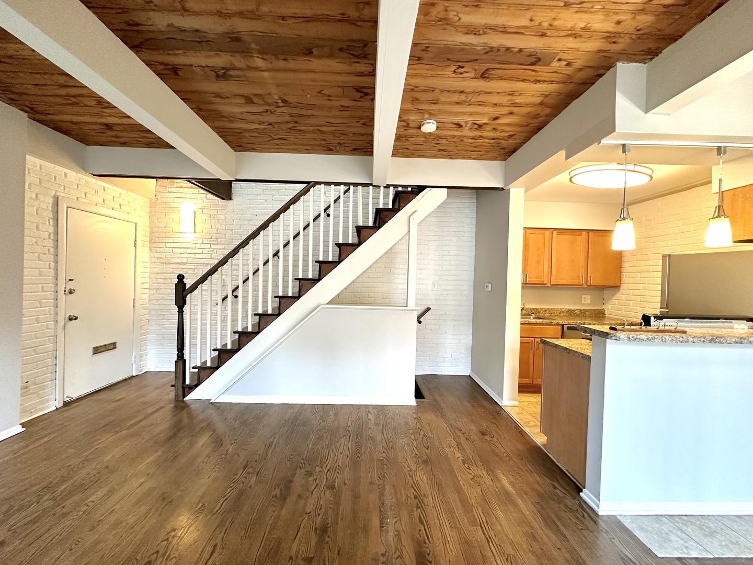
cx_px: 376
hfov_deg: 102.1
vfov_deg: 85.7
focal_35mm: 14
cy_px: 282
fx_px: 305
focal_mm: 2.22
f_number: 2.2
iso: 250
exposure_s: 1/60
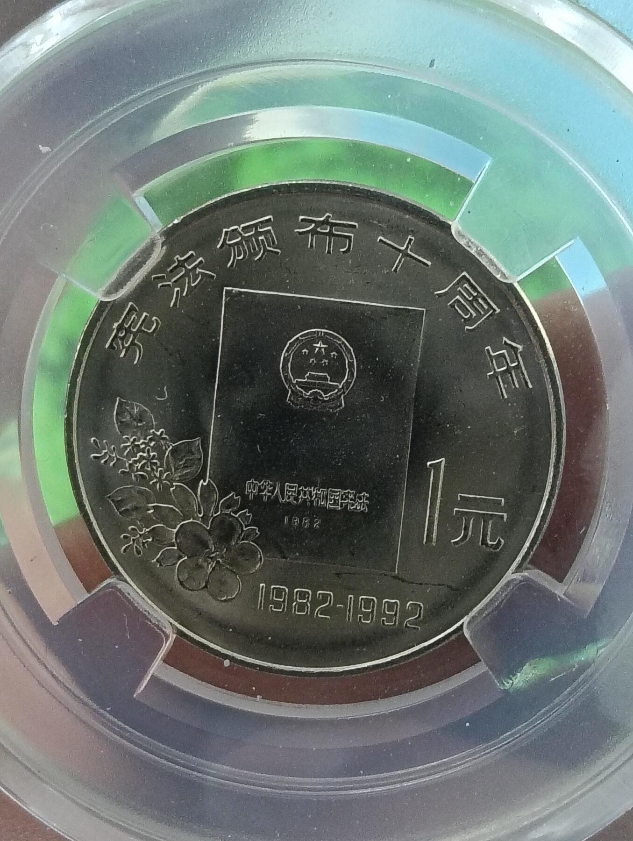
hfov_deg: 22.6
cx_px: 316
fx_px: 1581
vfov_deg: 29.8
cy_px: 420
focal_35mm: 65
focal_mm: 3.98
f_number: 1.8
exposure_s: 1/33.3
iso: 1000
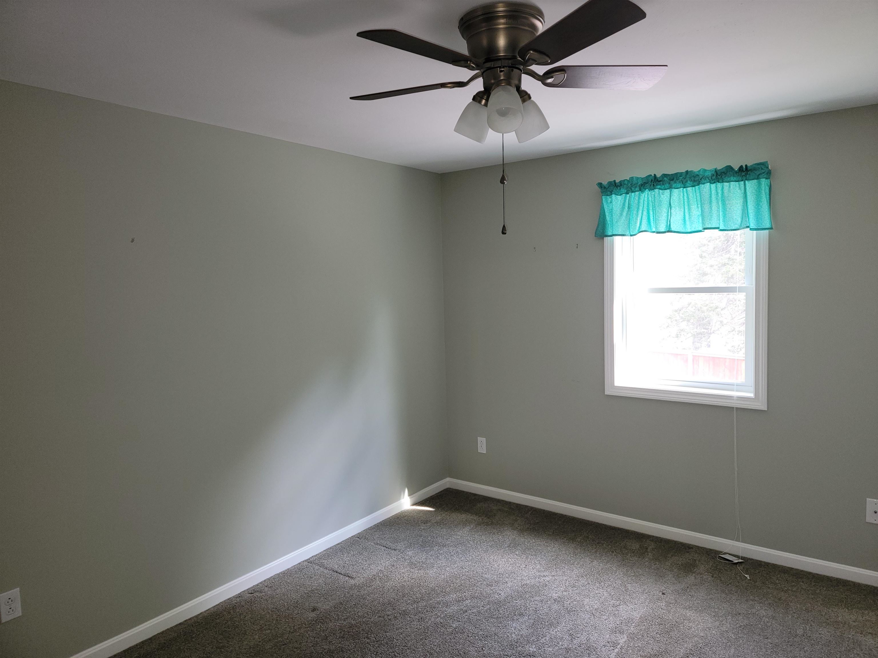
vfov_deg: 56.8
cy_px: 329
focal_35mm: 24
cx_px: 439
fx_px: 609
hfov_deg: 71.6
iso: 100
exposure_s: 1/40
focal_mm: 6.7
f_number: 1.8
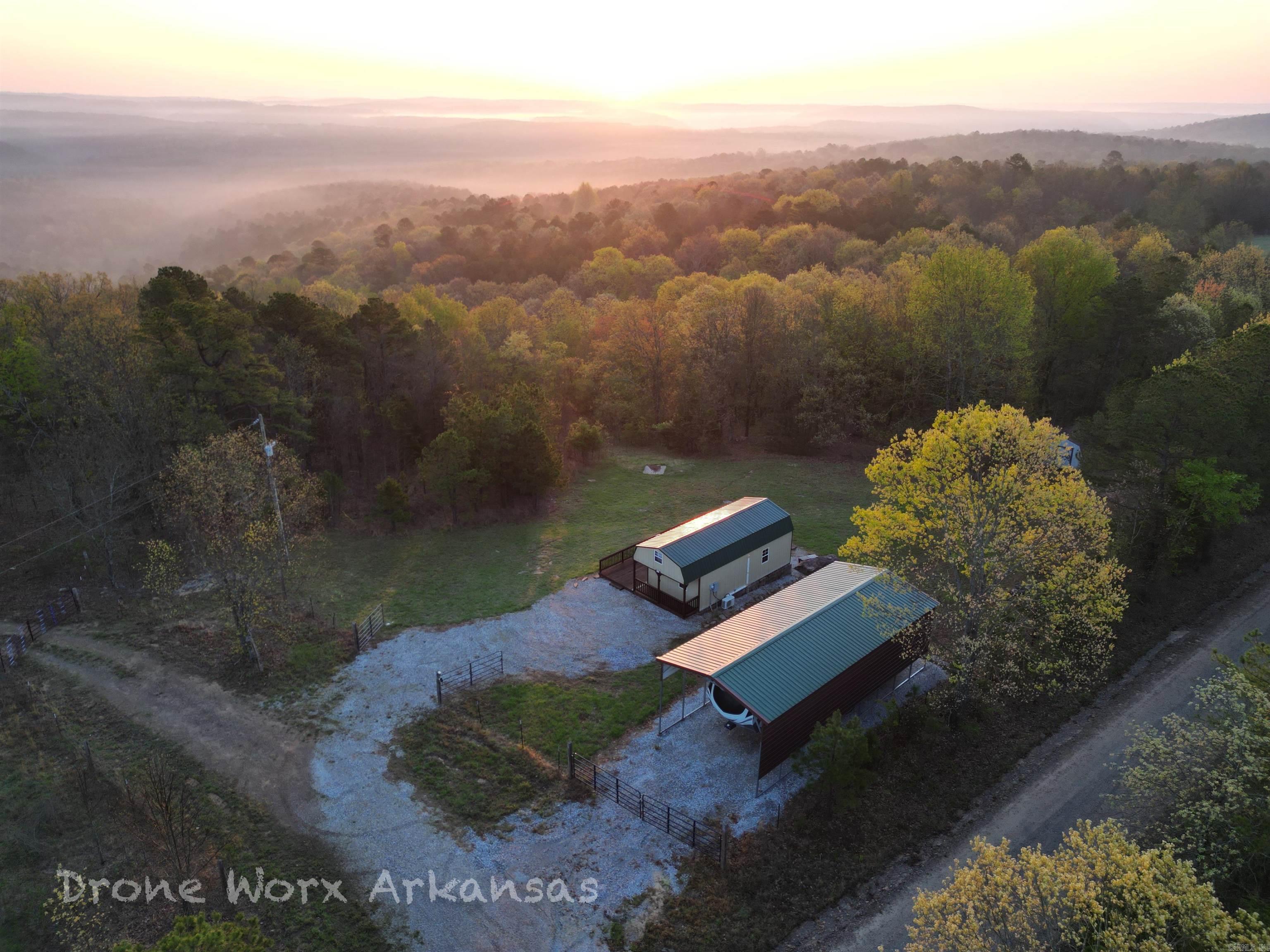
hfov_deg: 71.6
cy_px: 476
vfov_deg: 56.8
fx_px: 881
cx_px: 635
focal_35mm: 24
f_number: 1.7
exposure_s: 1/240
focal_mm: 6.72
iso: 100
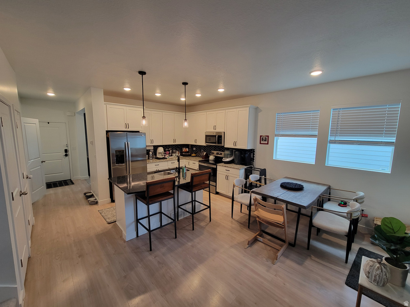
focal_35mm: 13
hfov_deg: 106.2
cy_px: 154
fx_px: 154
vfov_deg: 89.9
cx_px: 205
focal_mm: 2.2
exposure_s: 1/60
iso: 160
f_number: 2.2
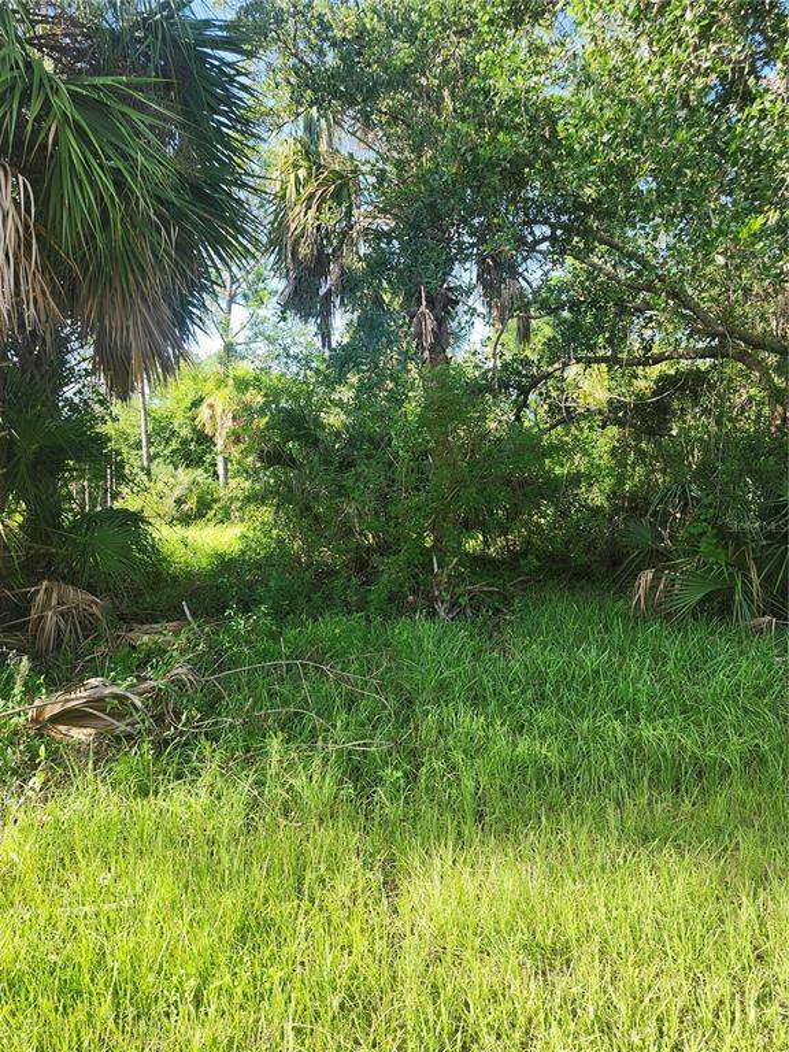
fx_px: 699
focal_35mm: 23
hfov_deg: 58.9
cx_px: 394
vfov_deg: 73.9
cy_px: 526
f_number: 1.8
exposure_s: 1/230
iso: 25
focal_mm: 5.54
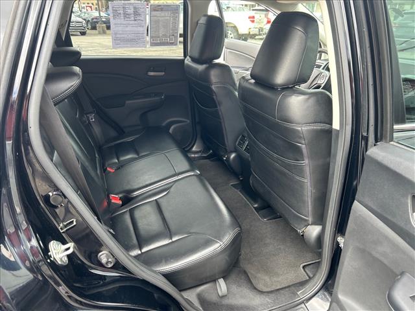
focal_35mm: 26
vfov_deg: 53.1
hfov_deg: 67.3
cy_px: 156
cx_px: 208
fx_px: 312
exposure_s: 1/121
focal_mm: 5.7
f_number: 1.5
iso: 64
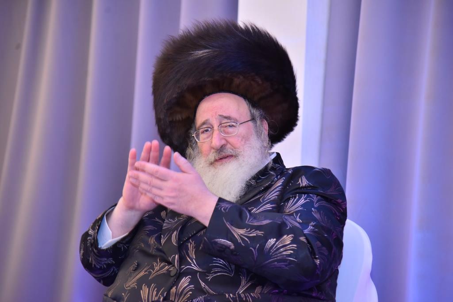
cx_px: 226
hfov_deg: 17.1
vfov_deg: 11.4
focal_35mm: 120
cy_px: 151
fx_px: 1510
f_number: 4
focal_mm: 120
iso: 1600
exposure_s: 1/125
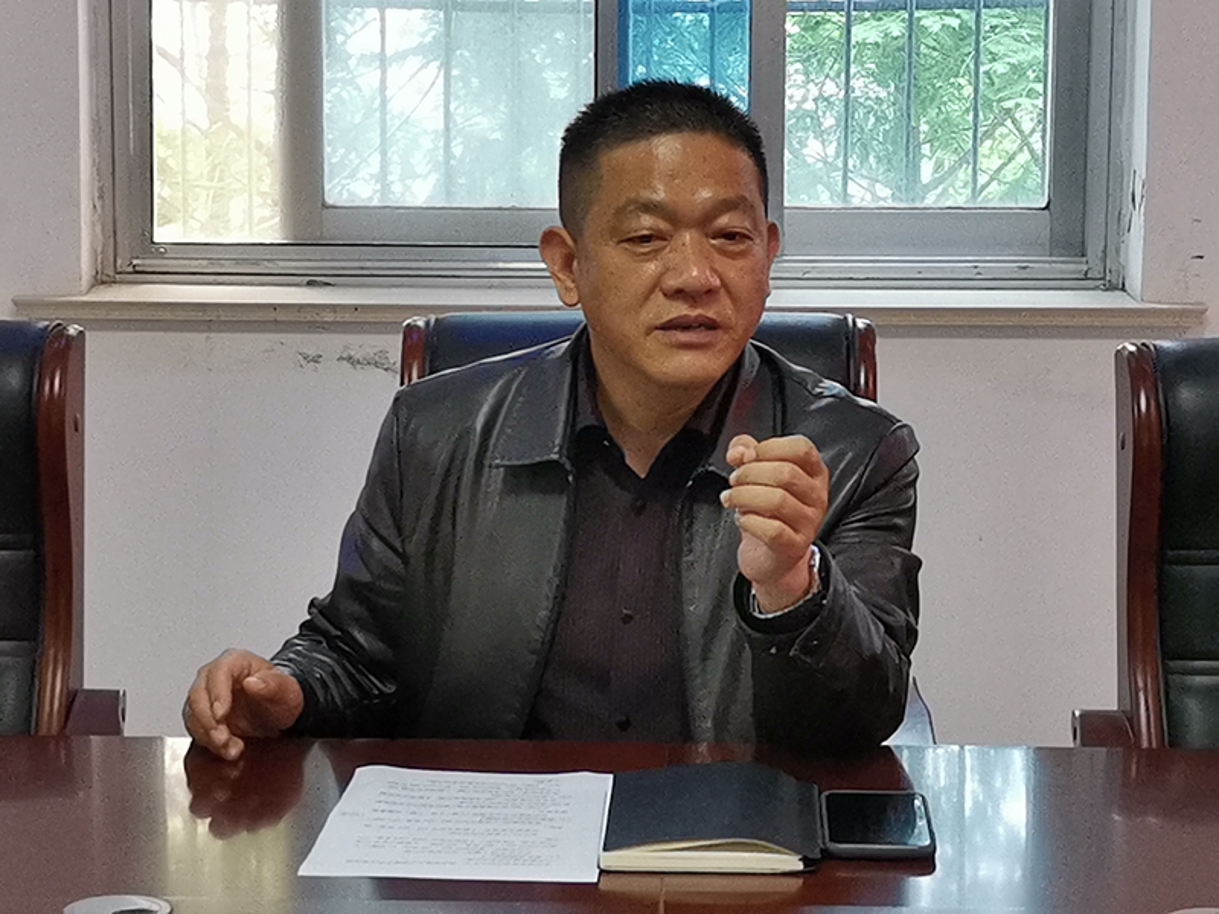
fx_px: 3557
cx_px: 610
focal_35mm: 101
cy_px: 457
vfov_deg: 14.6
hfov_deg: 19.4
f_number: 1.8
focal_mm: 5.4
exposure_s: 1/50
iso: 160
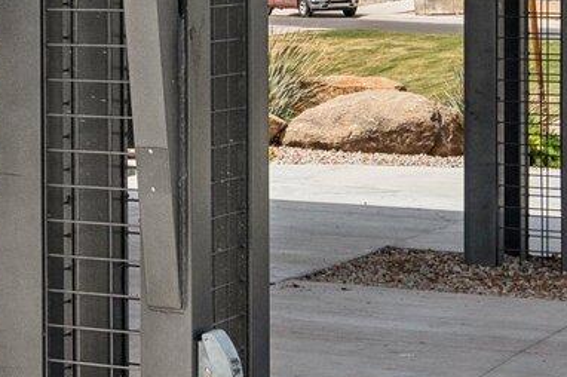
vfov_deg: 9.9
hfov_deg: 14.1
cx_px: -260
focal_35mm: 137
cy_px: -49
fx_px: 2151
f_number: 8
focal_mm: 25.5
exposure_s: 1/1600
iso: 320
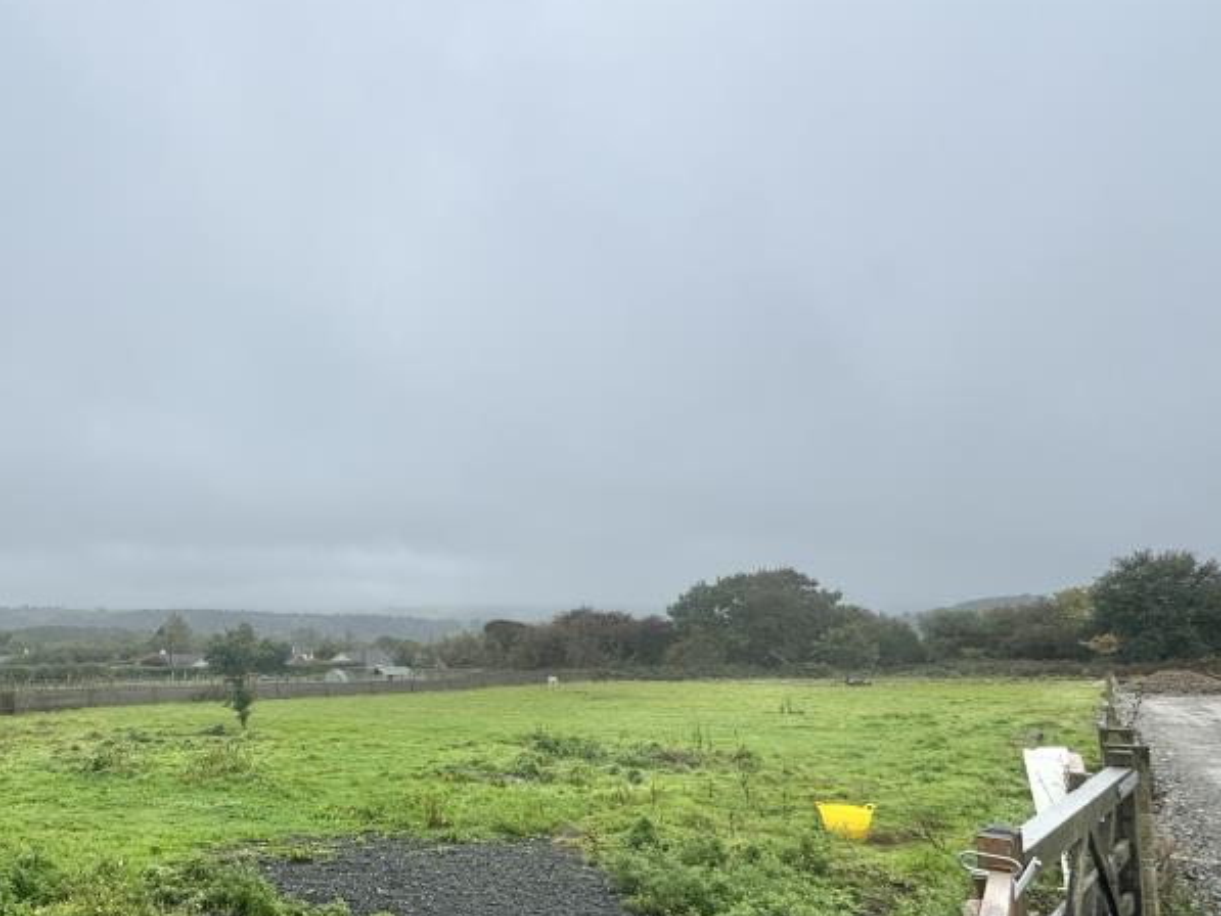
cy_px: 577
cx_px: 290
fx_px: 847
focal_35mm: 24
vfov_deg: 56.1
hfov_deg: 66.6
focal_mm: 2.22
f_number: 2.2
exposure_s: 1/525
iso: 50
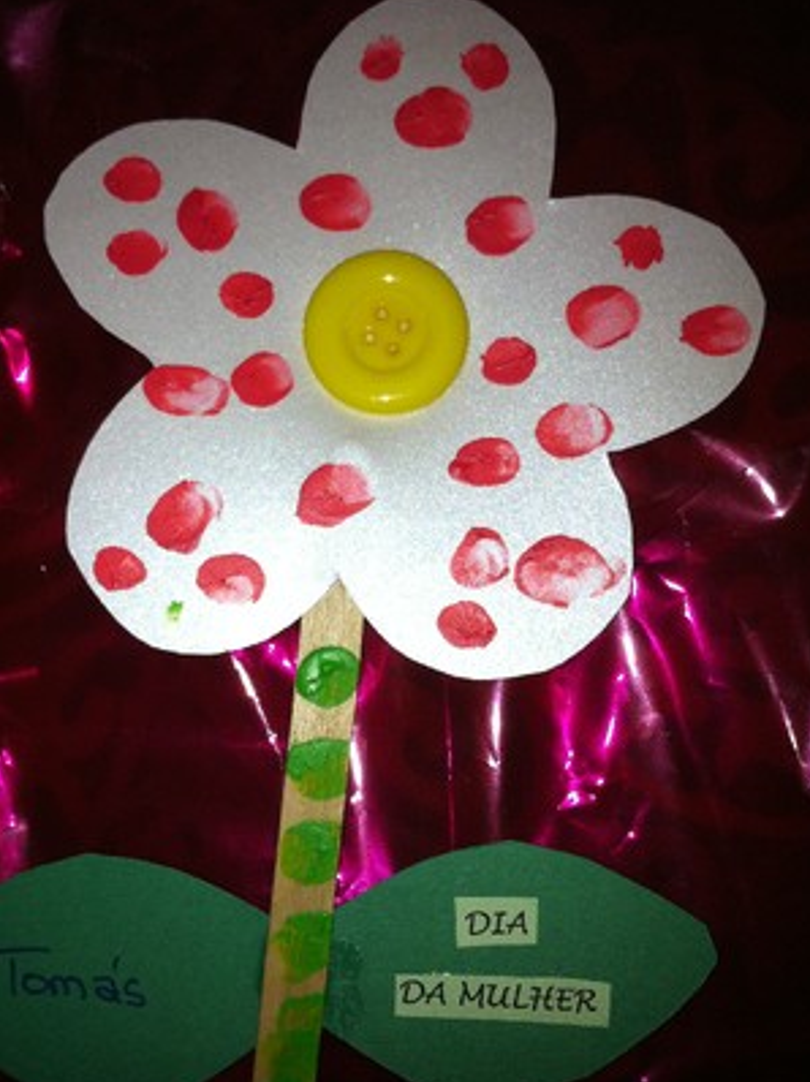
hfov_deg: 32.8
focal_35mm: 44
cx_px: 375
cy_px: 557
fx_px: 1374
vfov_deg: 43.0
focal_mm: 3.85
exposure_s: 1/128
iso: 80
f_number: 2.8
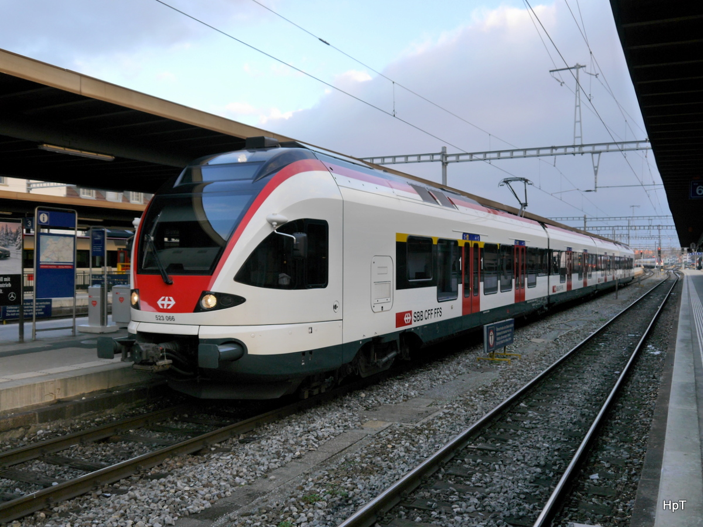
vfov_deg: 41.8
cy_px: 264
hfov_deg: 54.0
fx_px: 690
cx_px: 352
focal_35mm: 34
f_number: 4.5
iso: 160
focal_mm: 17
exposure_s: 1/125
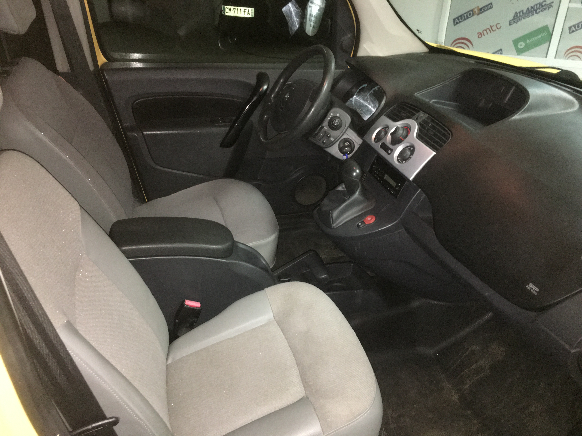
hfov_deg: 61.7
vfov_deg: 48.2
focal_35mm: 29
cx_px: 291
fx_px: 488
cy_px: 218
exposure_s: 1/17
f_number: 2.2
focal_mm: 4.15
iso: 320
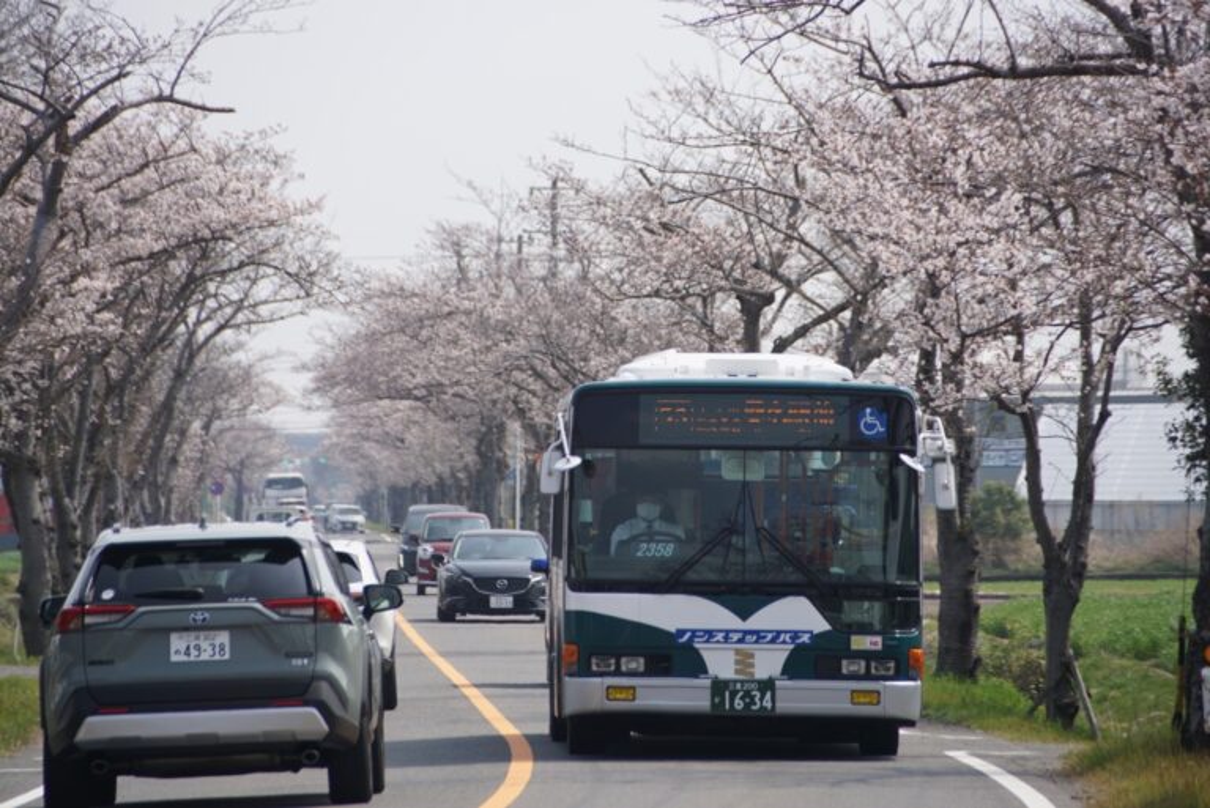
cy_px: 404
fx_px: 10593
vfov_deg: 4.4
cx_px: 605
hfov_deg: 6.5
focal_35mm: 315
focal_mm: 210
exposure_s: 1/400
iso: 100
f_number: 6.3
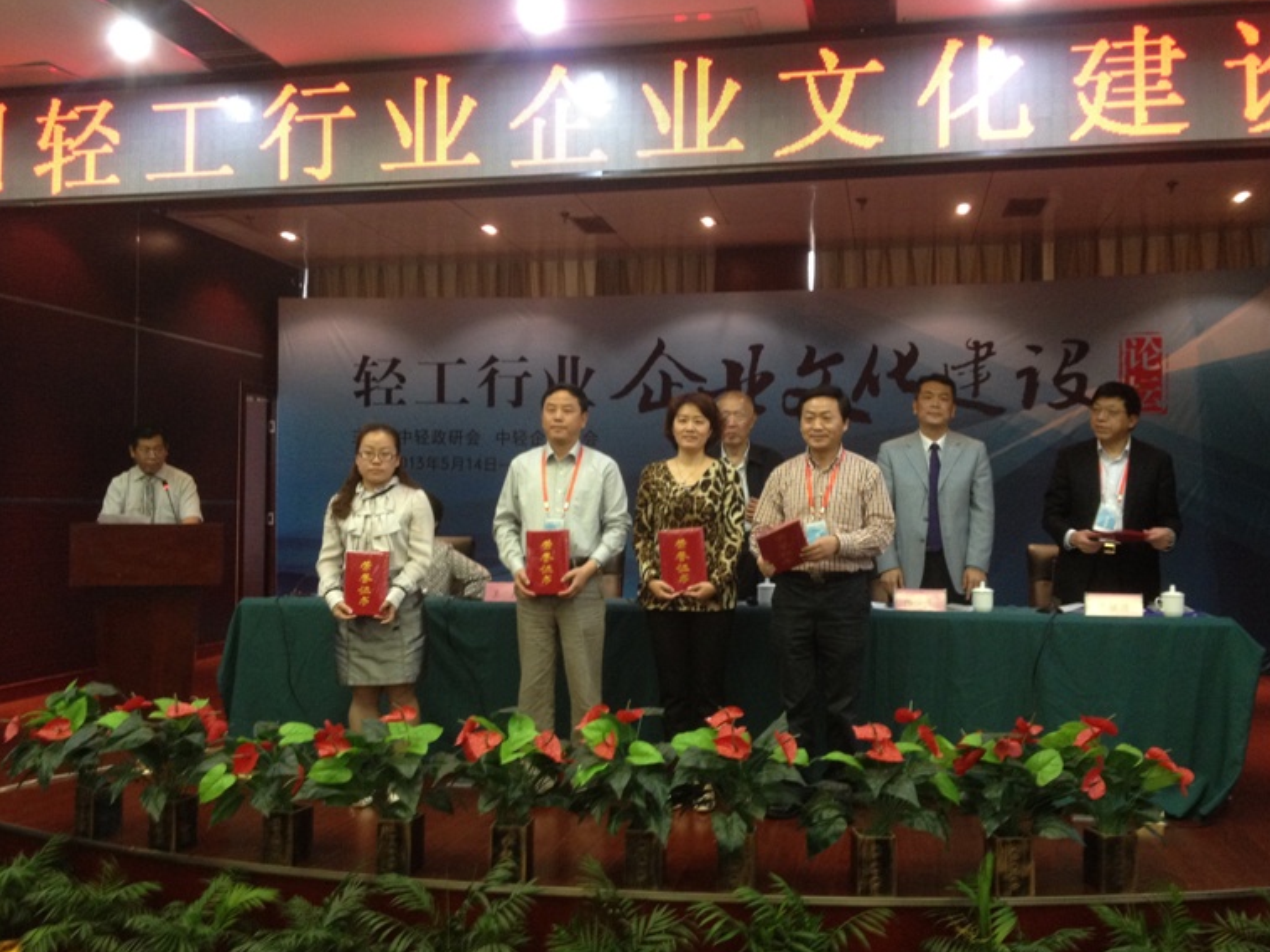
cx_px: 658
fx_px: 1358
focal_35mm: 37
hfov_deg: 50.1
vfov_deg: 38.7
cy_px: 471
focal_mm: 4.28
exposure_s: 1/20
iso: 200
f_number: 2.4
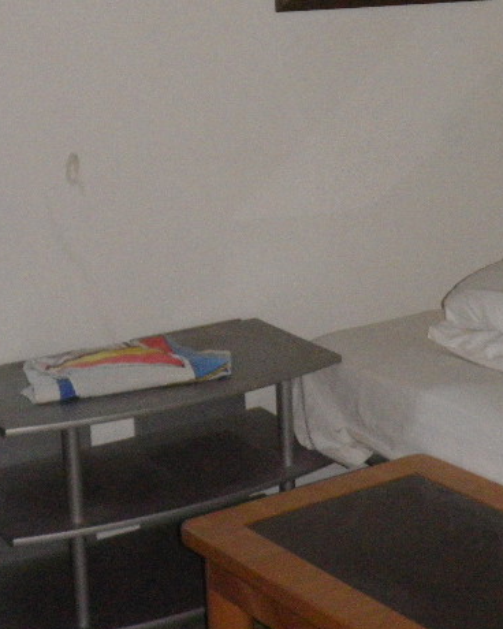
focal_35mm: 76
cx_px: 357
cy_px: 153
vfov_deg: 24.8
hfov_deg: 20.1
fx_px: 1414
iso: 400
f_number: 3.8
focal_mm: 6.2
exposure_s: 1/60
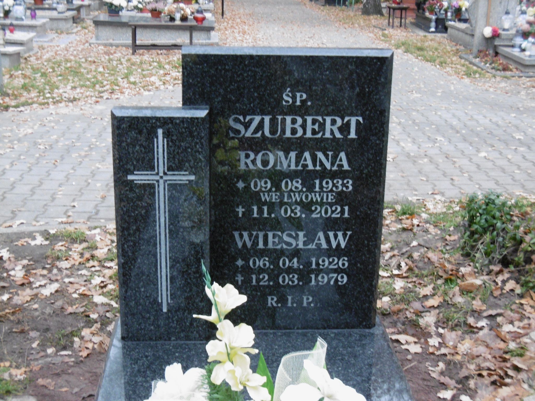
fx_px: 912
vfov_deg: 24.8
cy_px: 200
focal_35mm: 59
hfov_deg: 32.7
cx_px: 268
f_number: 4.2
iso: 320
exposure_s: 1/60
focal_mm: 10.5
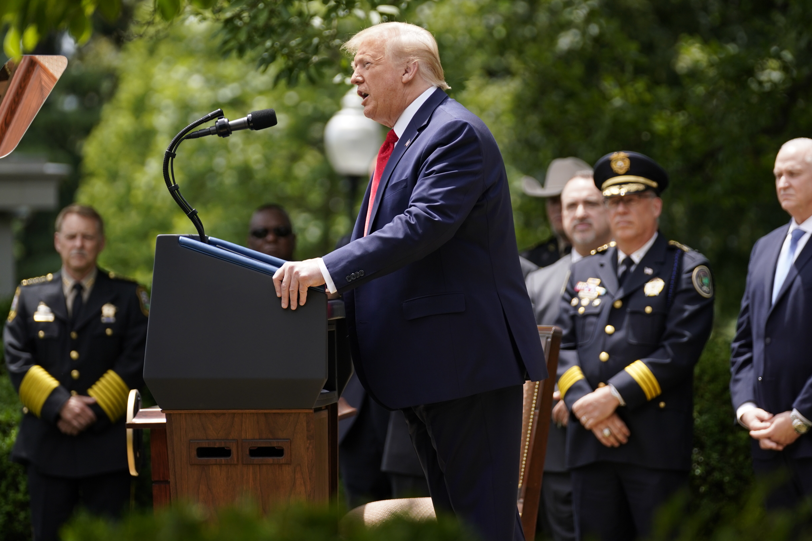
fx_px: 5773
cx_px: 471
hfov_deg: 8.0
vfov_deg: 5.4
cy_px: 296
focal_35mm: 256
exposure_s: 1/2500
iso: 500
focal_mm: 207
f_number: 4
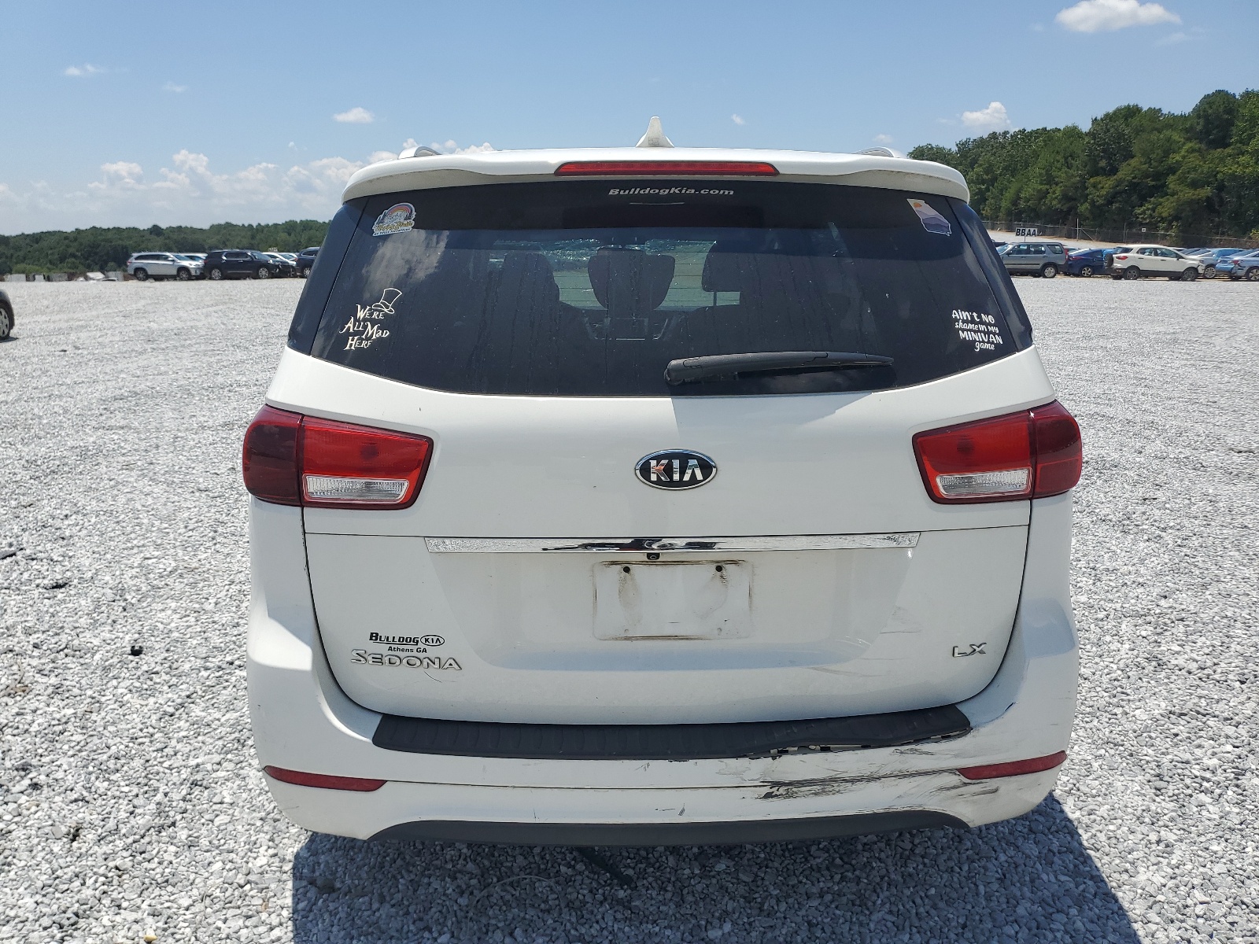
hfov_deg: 67.3
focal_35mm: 26
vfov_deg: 53.1
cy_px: 472
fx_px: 946
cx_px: 630
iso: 50
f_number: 1.5
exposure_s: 1/5000
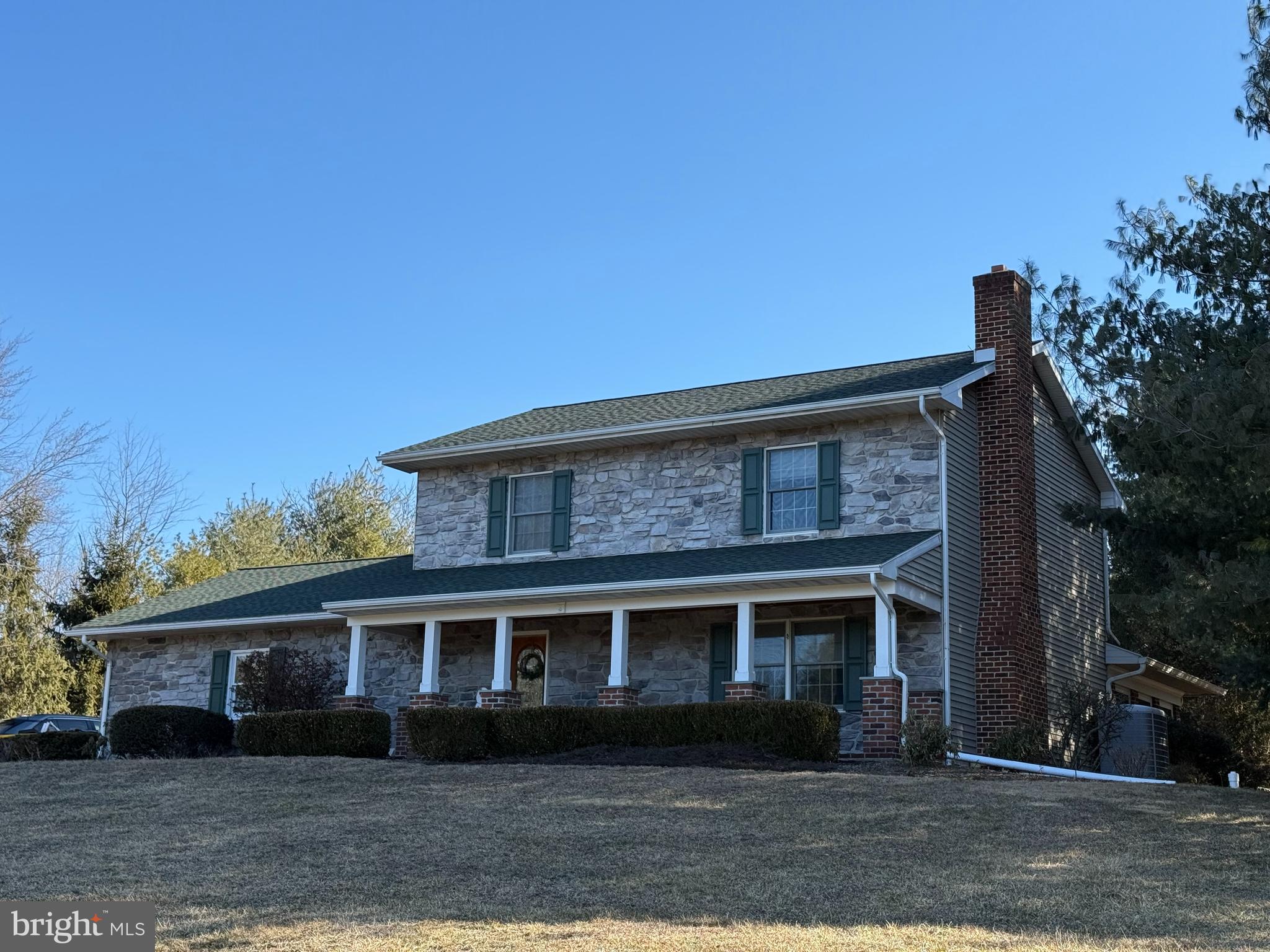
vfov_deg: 30.3
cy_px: 476
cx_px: 635
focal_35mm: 48
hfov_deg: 39.7
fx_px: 1761
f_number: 1.78
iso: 64
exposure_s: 1/2146
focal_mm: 6.76
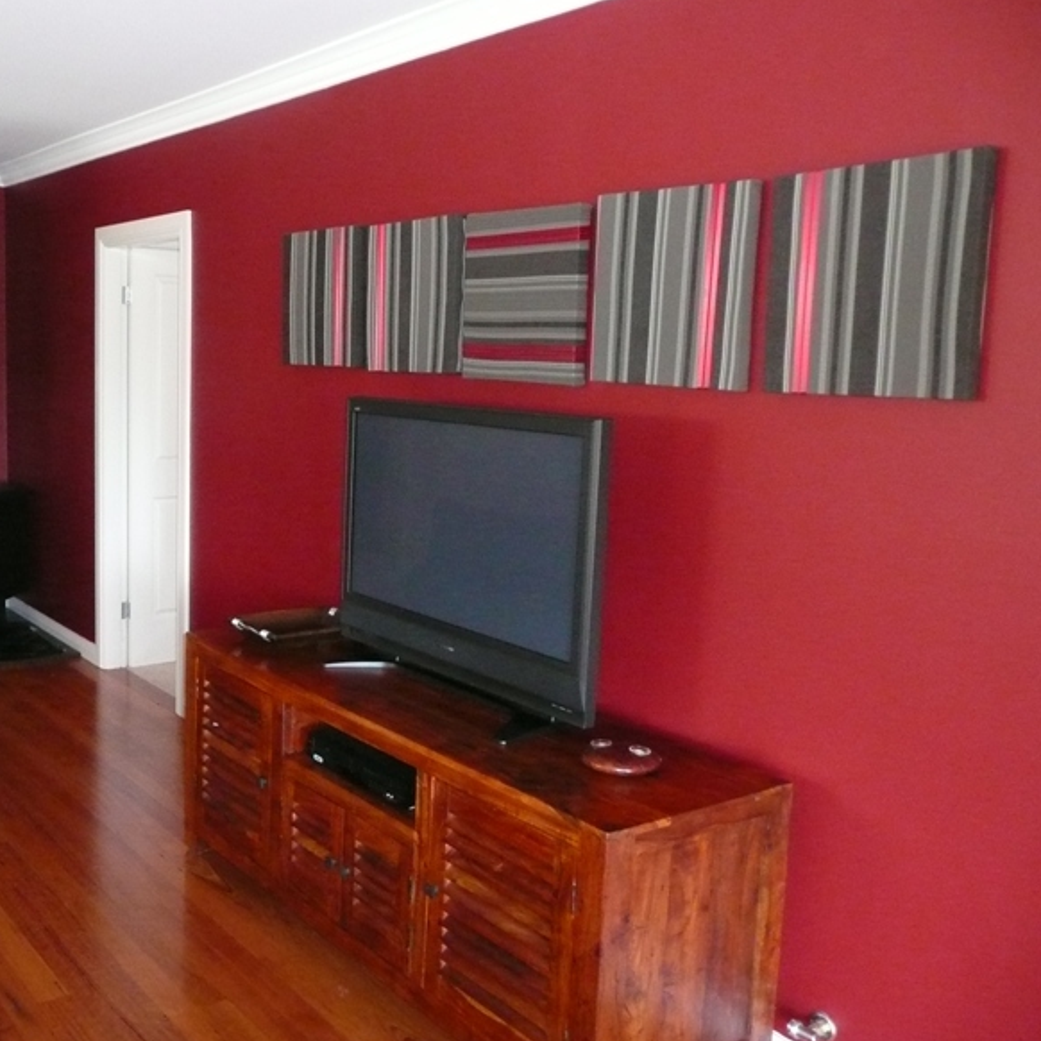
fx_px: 1157
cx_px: 347
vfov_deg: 48.4
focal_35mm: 34
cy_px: 513
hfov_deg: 47.7
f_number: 3.3
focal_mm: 4.6
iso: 640
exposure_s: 1/30
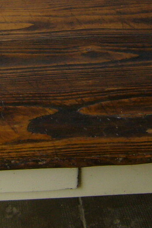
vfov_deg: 17.8
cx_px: -21
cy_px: 0
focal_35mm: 112
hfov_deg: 12.0
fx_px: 709
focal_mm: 5.8
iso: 100
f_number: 2.8
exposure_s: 1/20
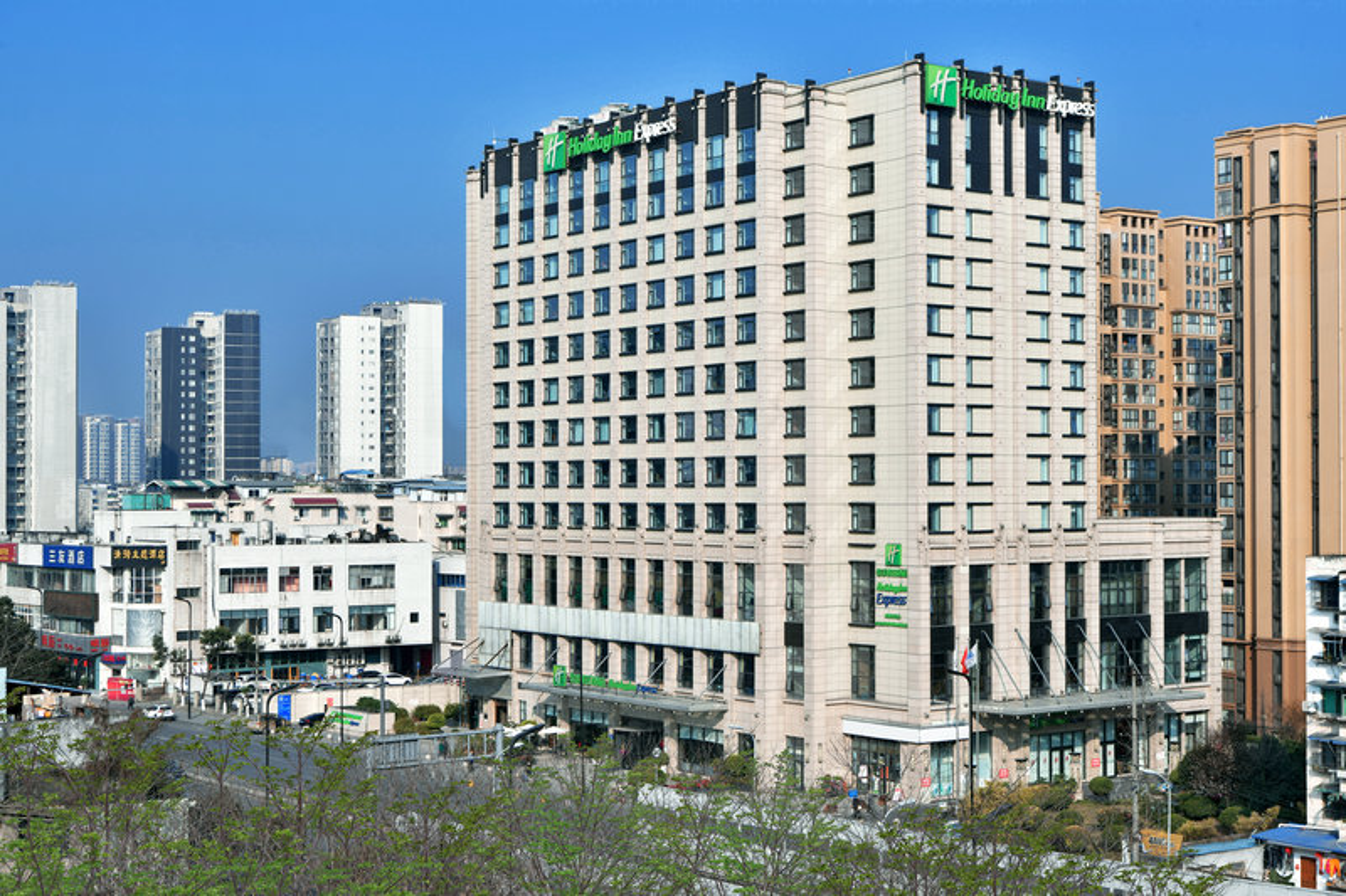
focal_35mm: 52
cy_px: 448
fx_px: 1944
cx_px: 673
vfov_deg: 26.0
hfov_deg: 38.2
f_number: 11
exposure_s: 1/320
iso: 100
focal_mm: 52
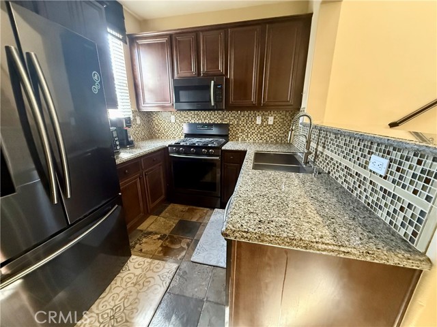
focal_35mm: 14
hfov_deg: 102.1
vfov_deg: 85.7
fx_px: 177
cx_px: 218
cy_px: 164
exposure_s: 1/60
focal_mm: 2.22
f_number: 2.2
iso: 1000
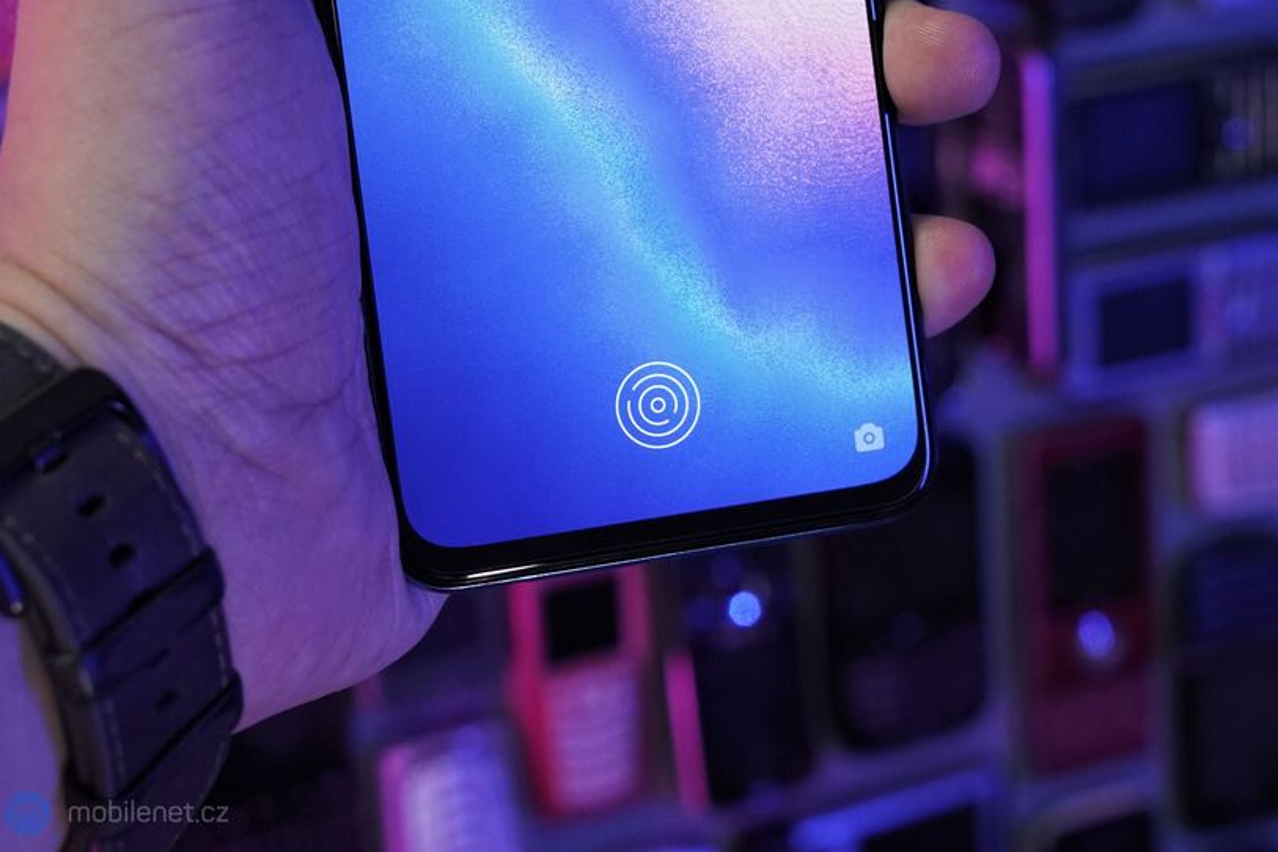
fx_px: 2023
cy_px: 420
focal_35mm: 57
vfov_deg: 23.8
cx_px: 638
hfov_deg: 35.1
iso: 5000
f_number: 8
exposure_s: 1/250
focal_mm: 56
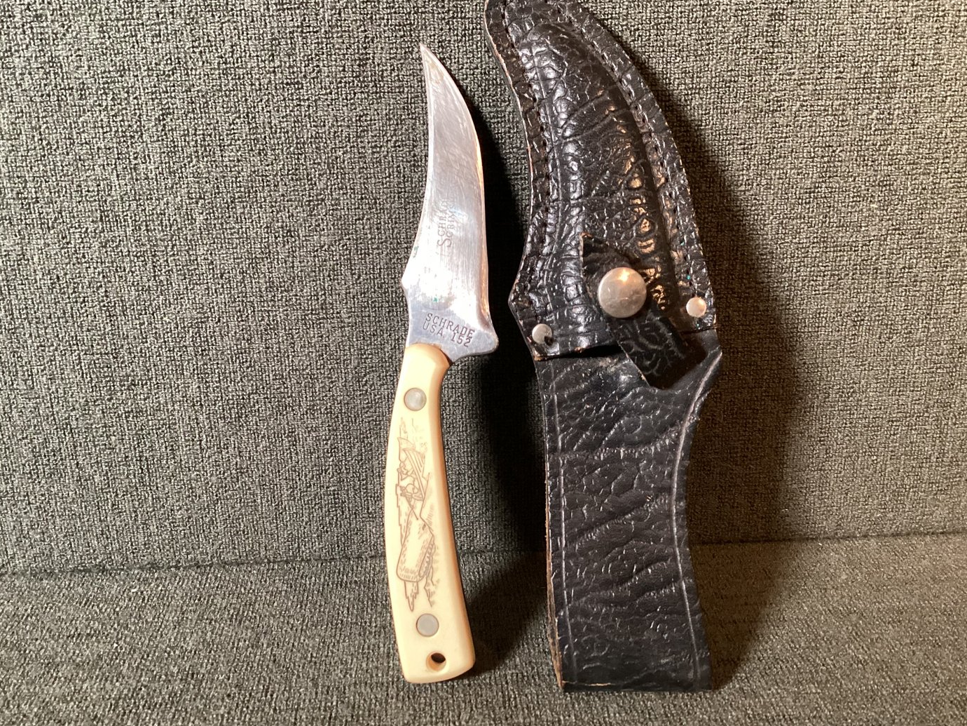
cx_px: 480
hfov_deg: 54.0
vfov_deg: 41.8
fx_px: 950
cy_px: 329
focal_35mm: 34
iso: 400
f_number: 2.4
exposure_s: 1/25
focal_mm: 3.3
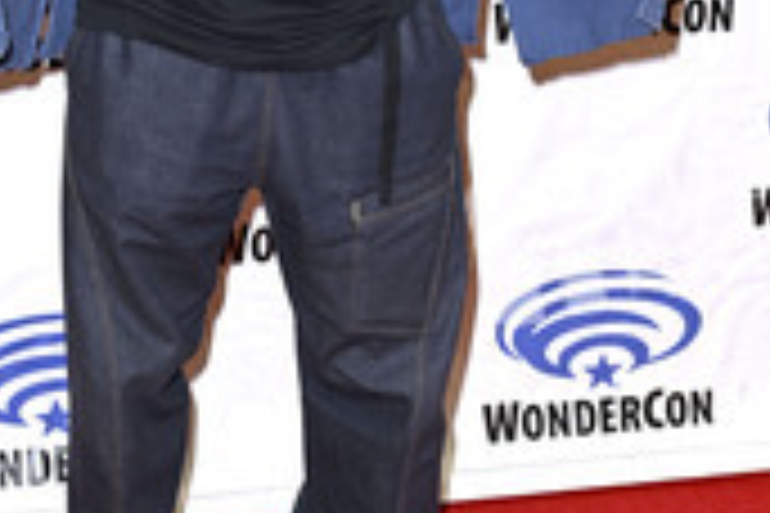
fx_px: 2203
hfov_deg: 19.8
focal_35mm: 103
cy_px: -4
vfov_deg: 13.1
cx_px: 288
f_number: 5.6
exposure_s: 1/250
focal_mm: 44
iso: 800
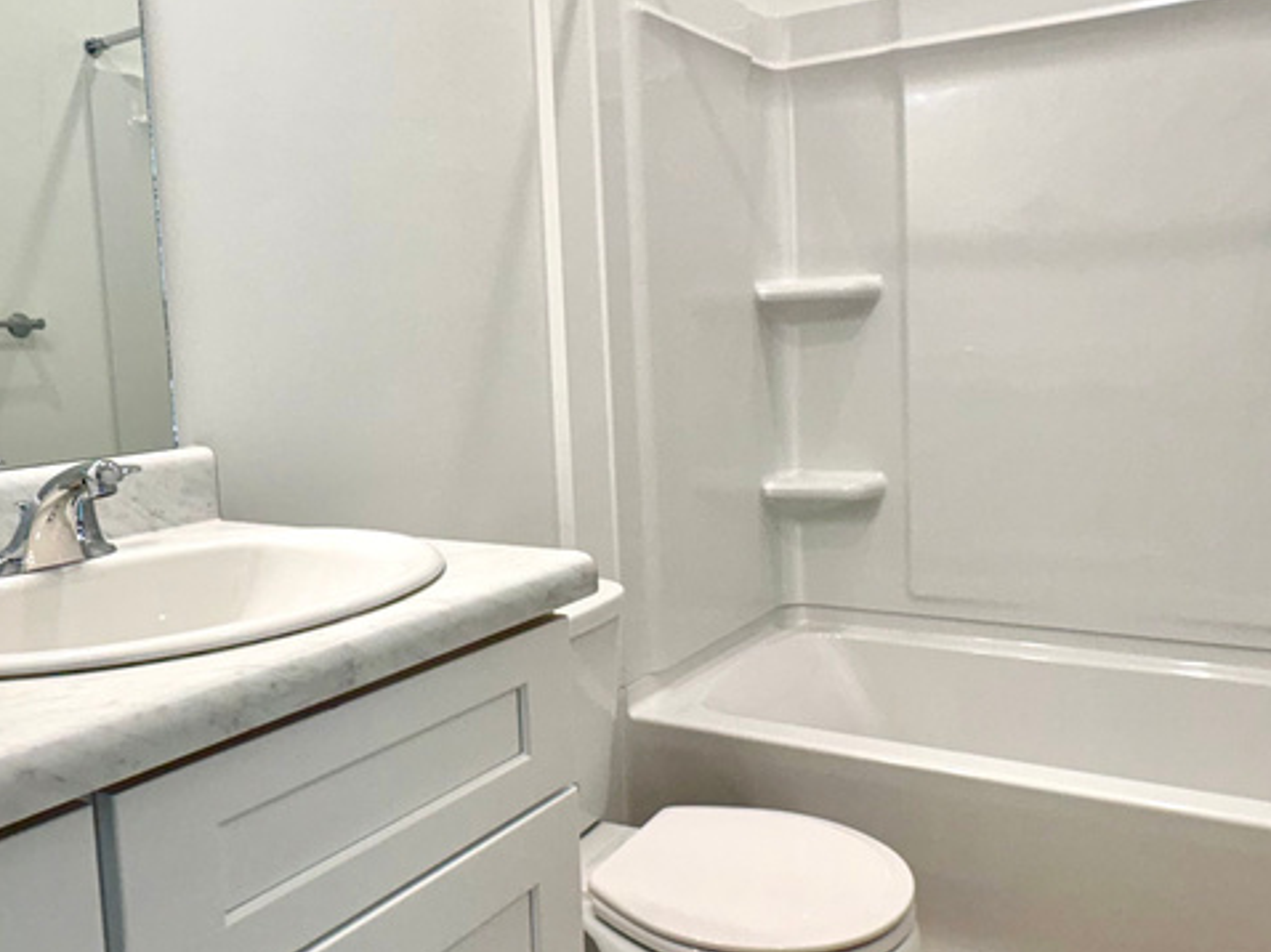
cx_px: 675
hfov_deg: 59.9
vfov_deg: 46.7
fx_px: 1101
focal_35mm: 30
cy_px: 436
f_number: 2.2
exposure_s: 1/120
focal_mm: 2.22
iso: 64
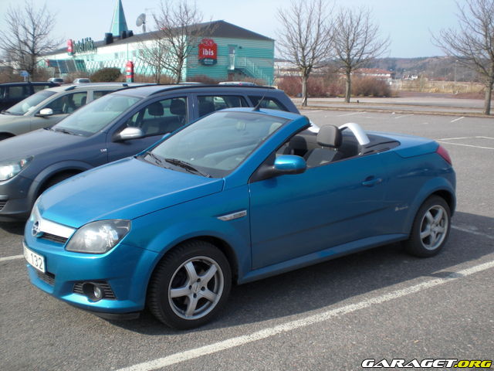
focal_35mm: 38
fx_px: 542
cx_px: 247
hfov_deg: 49.0
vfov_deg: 37.7
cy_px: 186
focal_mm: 6.3
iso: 64
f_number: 3.1
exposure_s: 1/500
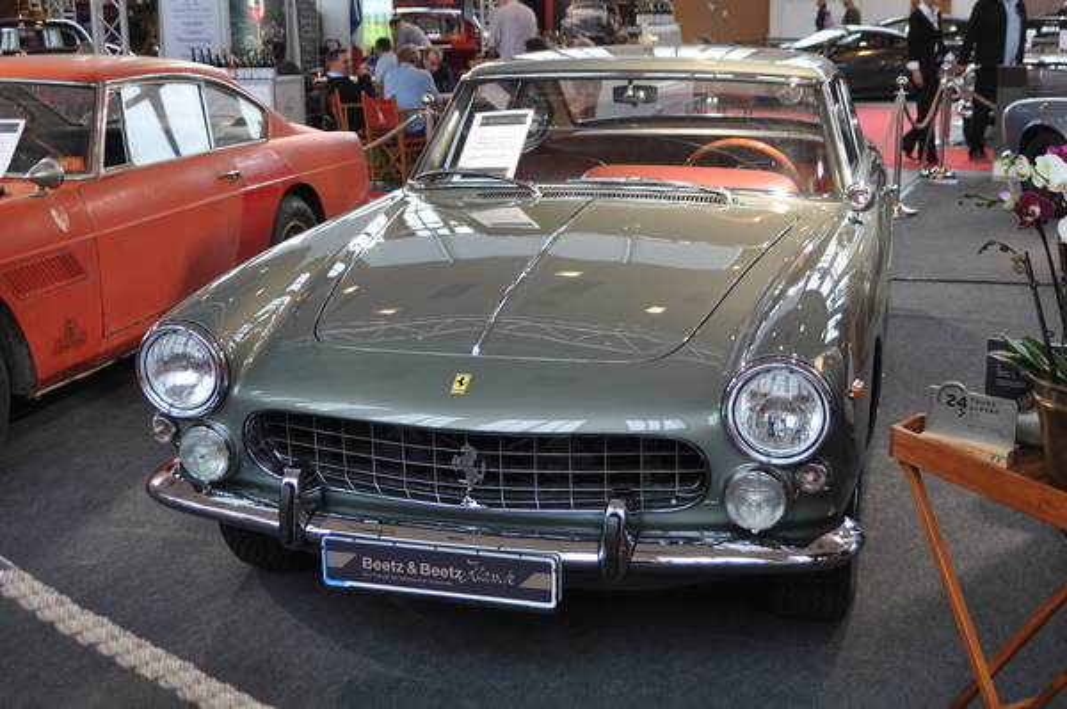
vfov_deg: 28.9
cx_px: 534
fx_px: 1377
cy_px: 354
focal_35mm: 46
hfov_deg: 42.4
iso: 400
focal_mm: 31
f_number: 4
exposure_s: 1/60
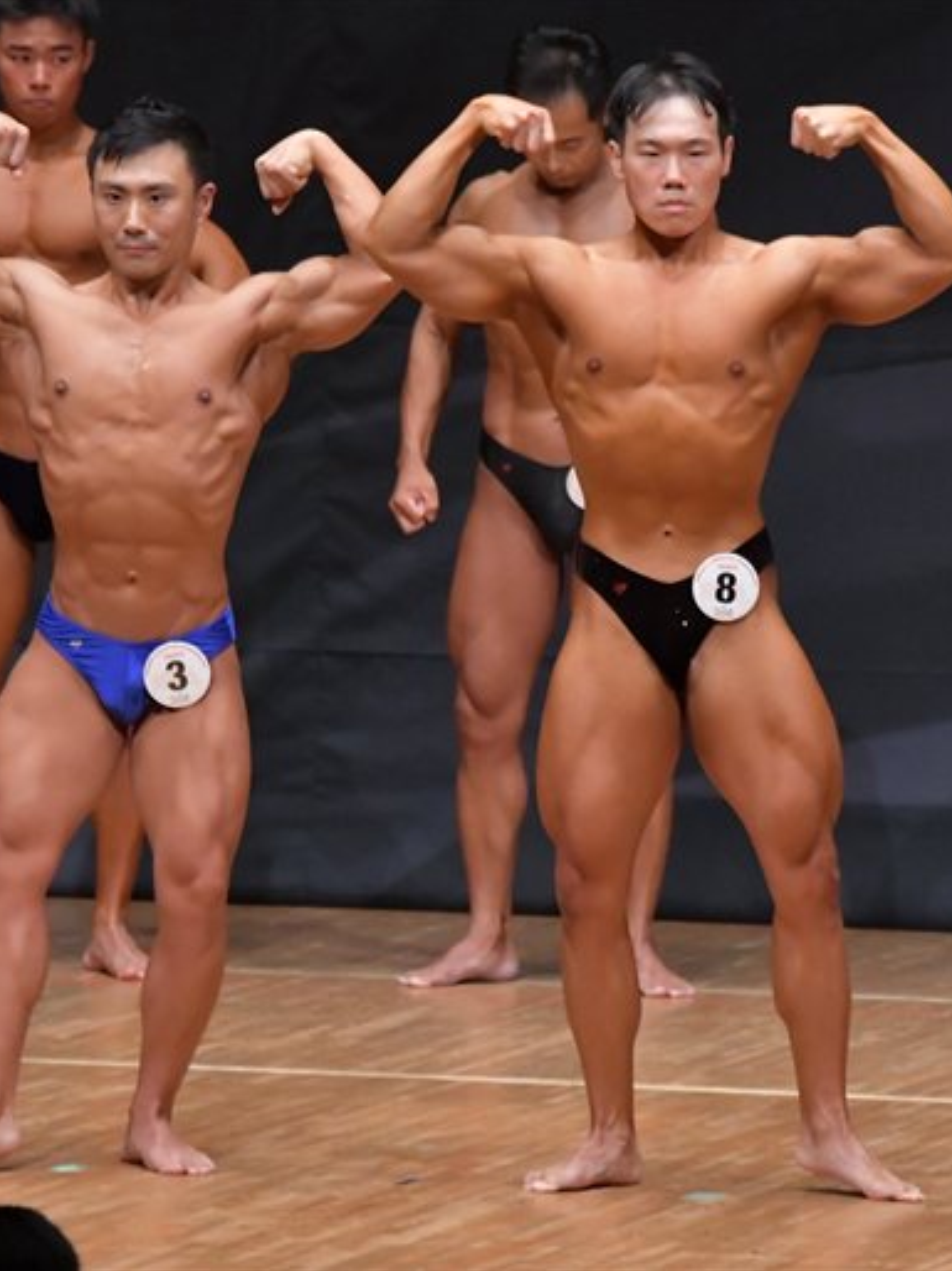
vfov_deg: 4.6
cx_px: 535
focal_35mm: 435
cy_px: 636
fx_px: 15964
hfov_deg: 3.4
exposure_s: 1/400
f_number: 5.6
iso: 6400
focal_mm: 200
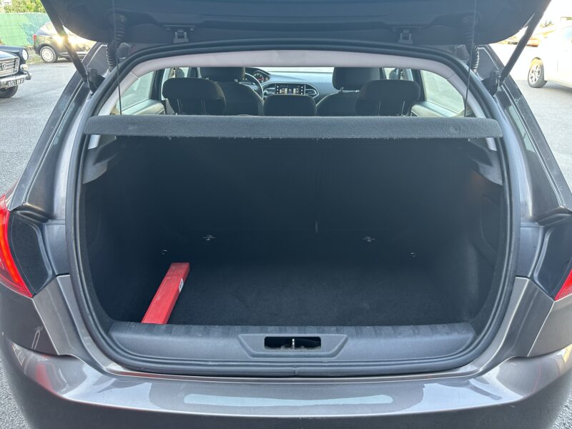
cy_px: 214
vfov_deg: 56.8
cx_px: 286
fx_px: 397
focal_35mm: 24
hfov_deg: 71.6
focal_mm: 6.86
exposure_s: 1/75
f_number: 1.78
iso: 200
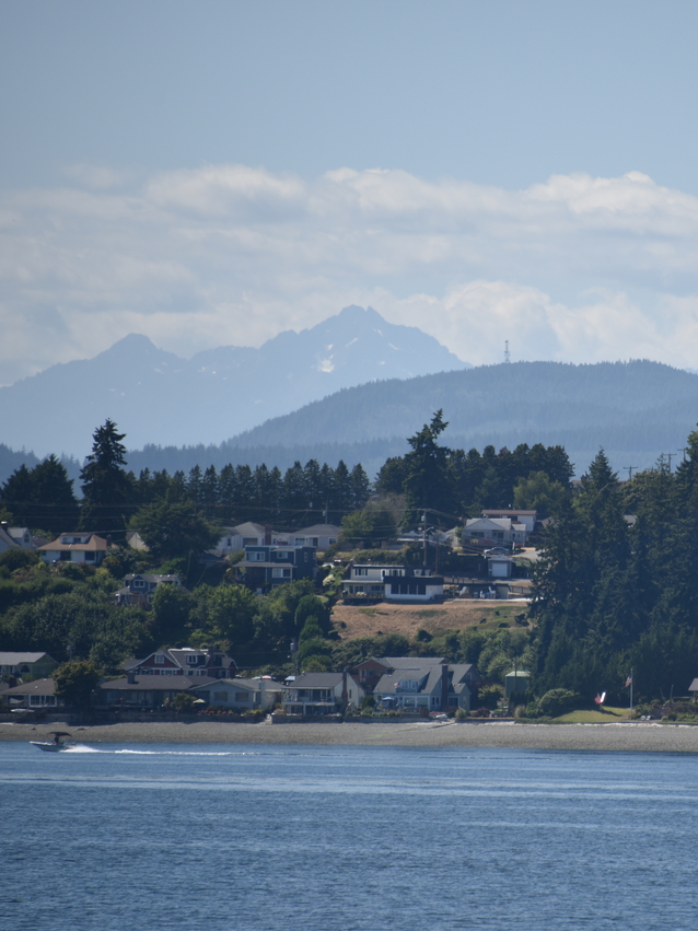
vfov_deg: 4.6
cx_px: 592
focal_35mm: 434
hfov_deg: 3.4
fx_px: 11671
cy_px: 465
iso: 100
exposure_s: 1/640
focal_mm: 300
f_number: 6.3
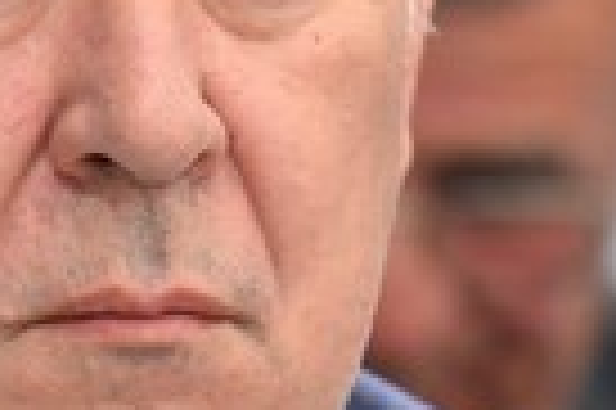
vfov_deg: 1.6
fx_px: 14493
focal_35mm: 848
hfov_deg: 2.4
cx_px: 99
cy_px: 151
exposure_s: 1/320
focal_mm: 145
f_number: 2.8
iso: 3200
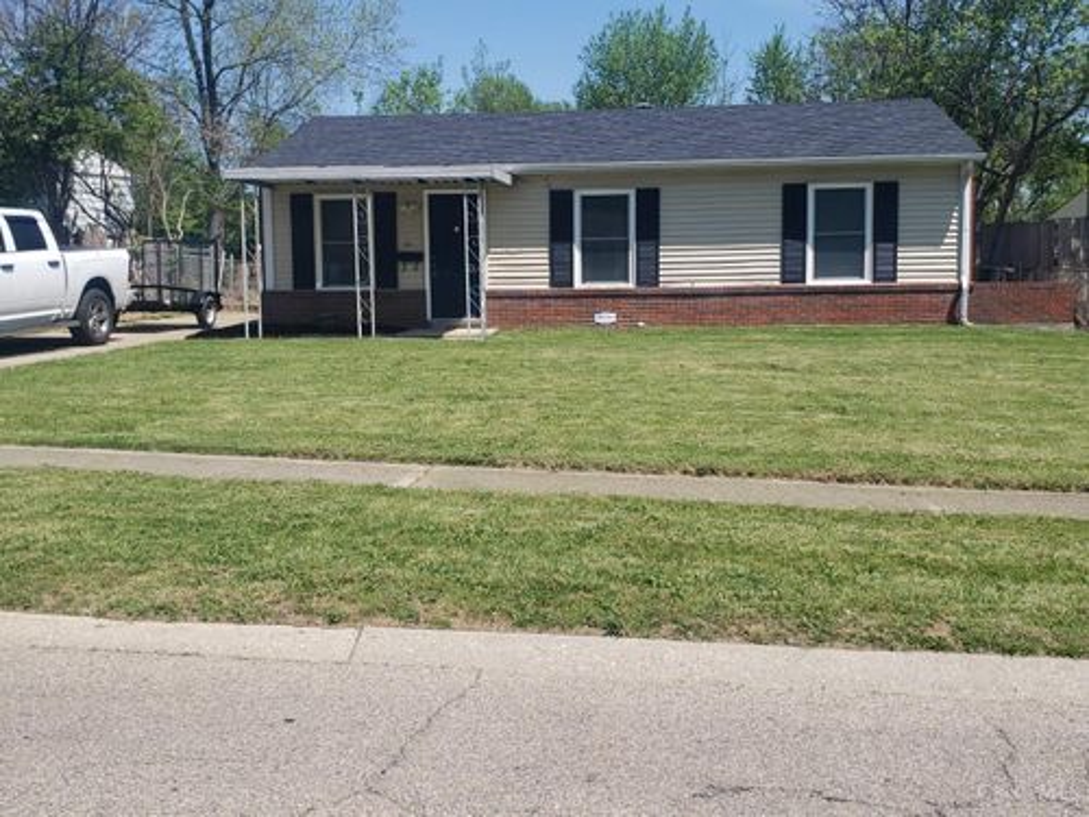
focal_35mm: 26
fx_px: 818
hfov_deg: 67.3
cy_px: 408
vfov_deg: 53.1
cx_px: 544
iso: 50
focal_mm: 4.3
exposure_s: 1/1341
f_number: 2.4
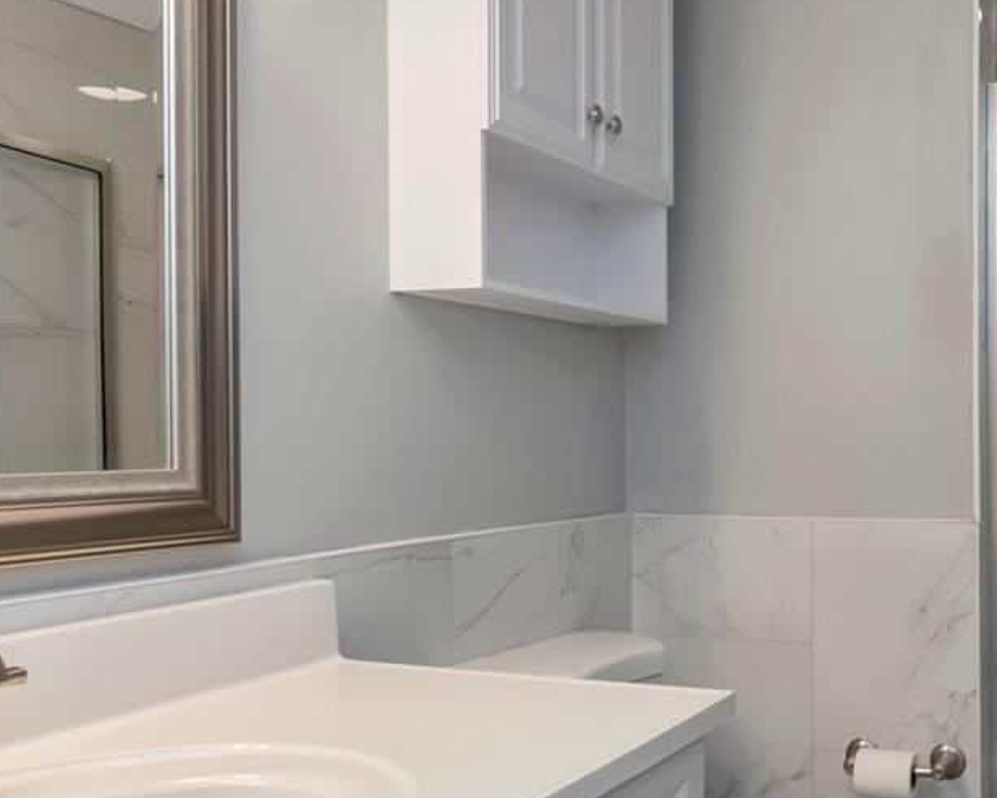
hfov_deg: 43.2
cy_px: 465
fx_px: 1187
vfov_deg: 37.1
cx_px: 817
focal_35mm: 40
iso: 640
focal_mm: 11
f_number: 10
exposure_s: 1/8
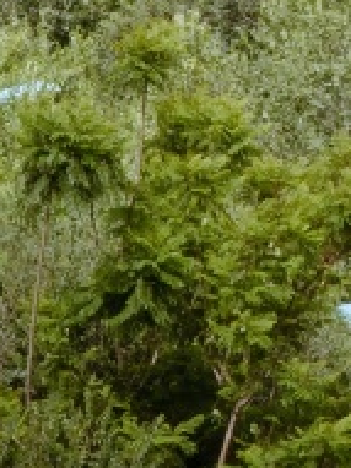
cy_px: -713
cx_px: 788
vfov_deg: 2.2
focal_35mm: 905
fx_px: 12249
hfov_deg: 1.6
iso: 200
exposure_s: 1/500
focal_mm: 72
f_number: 10
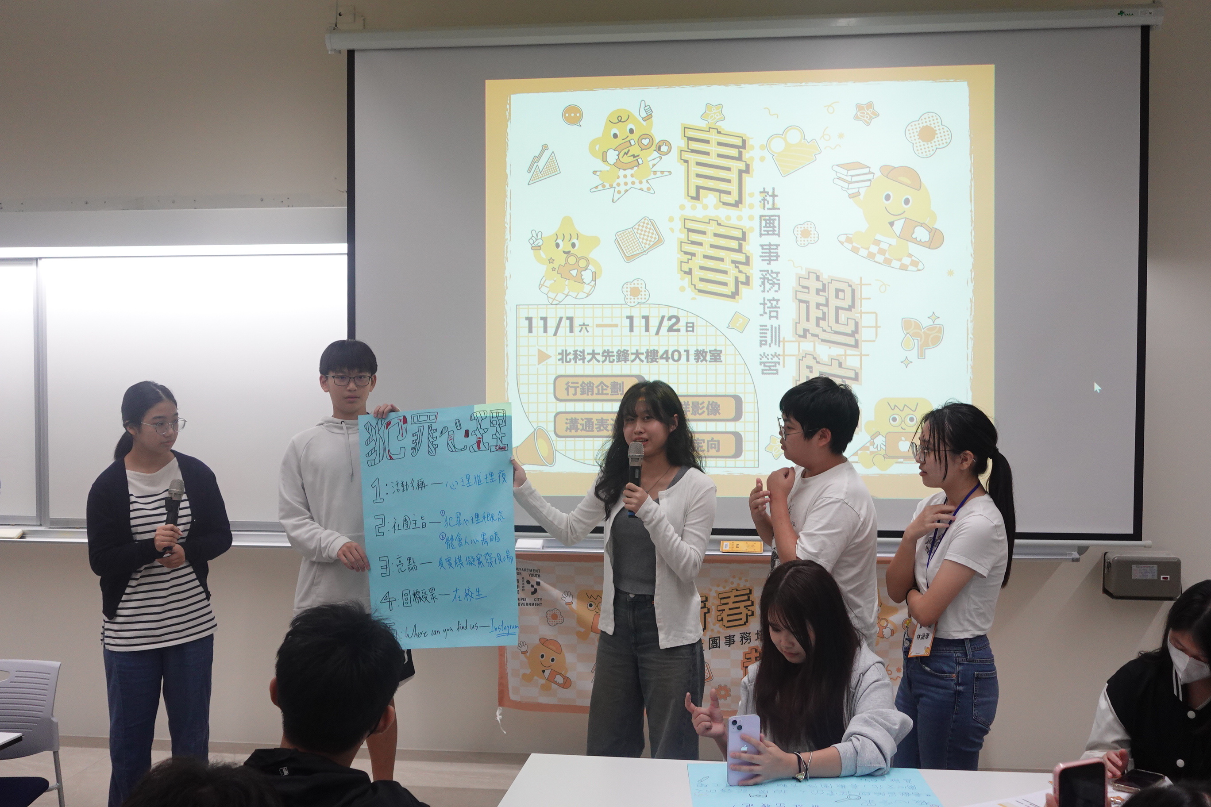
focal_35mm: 39
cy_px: 404
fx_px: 1312
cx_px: 606
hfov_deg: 49.6
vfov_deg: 34.2
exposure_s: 1/250
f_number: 2.8
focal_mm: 14.87
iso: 800
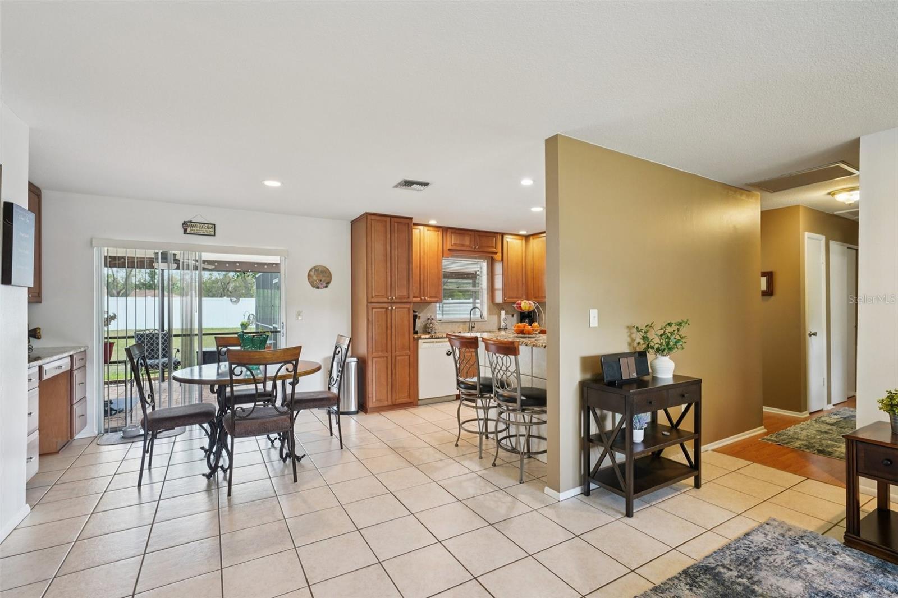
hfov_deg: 96.7
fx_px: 399
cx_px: 449
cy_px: 299
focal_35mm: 16
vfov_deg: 73.7
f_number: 8
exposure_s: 1/30
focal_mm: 16
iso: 800
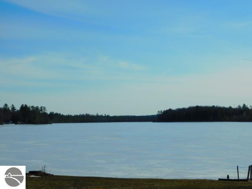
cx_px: 126
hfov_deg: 24.4
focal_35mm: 80
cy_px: 94
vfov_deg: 18.4
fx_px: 582
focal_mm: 14.2
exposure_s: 1/500
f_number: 8.8
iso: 125
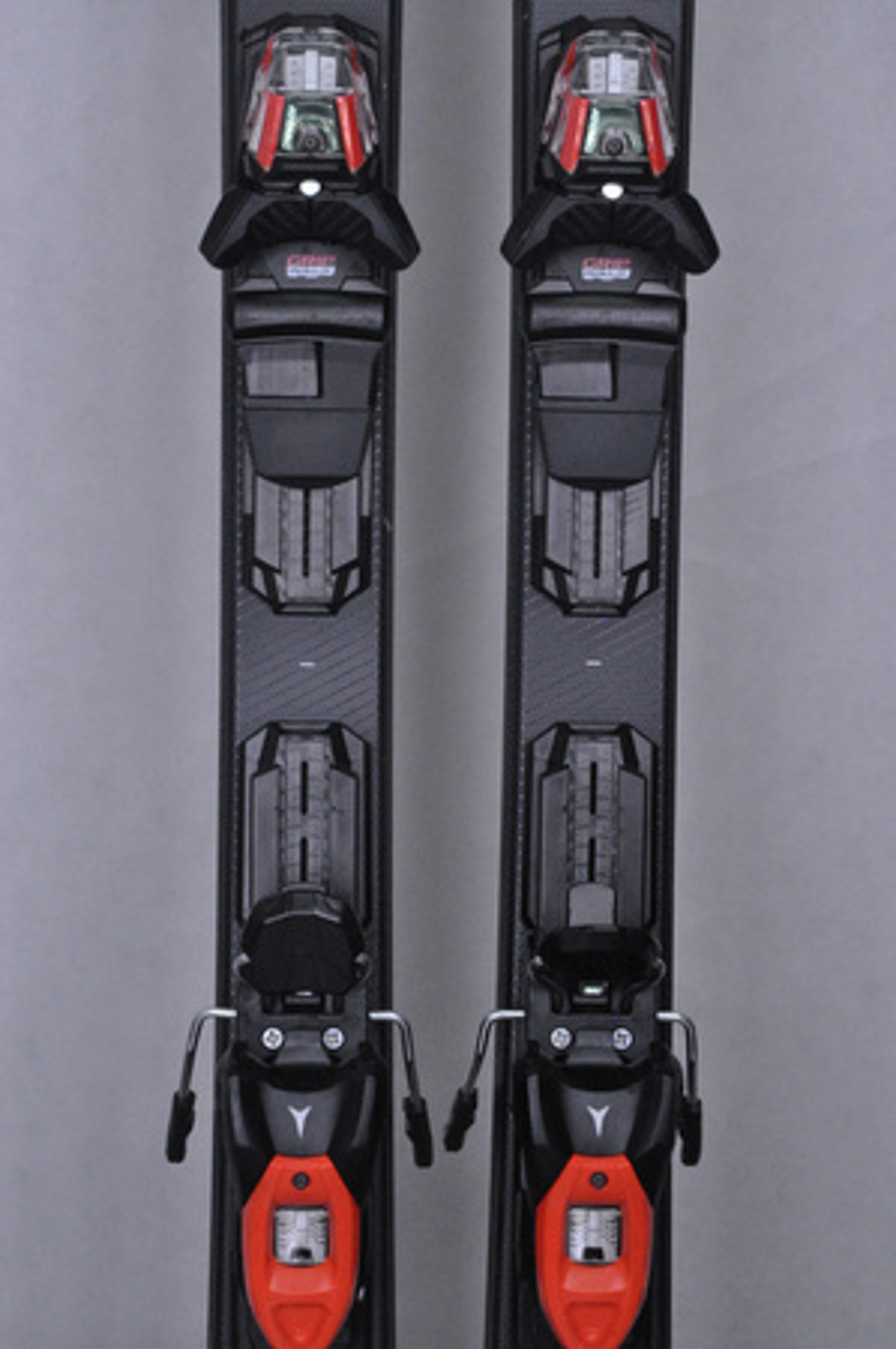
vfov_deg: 19.5
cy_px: 674
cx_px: 448
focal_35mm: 105
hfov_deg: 13.0
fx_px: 3929
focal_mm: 70
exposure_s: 1/125
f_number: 9.5
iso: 3200
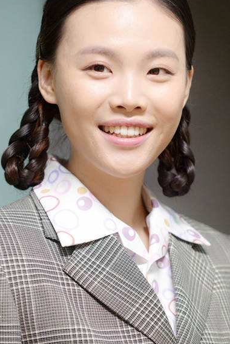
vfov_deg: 9.7
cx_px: 121
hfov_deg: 6.4
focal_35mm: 213
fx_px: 2041
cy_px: 196
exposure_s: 1/160
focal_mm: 135
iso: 2200
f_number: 3.2
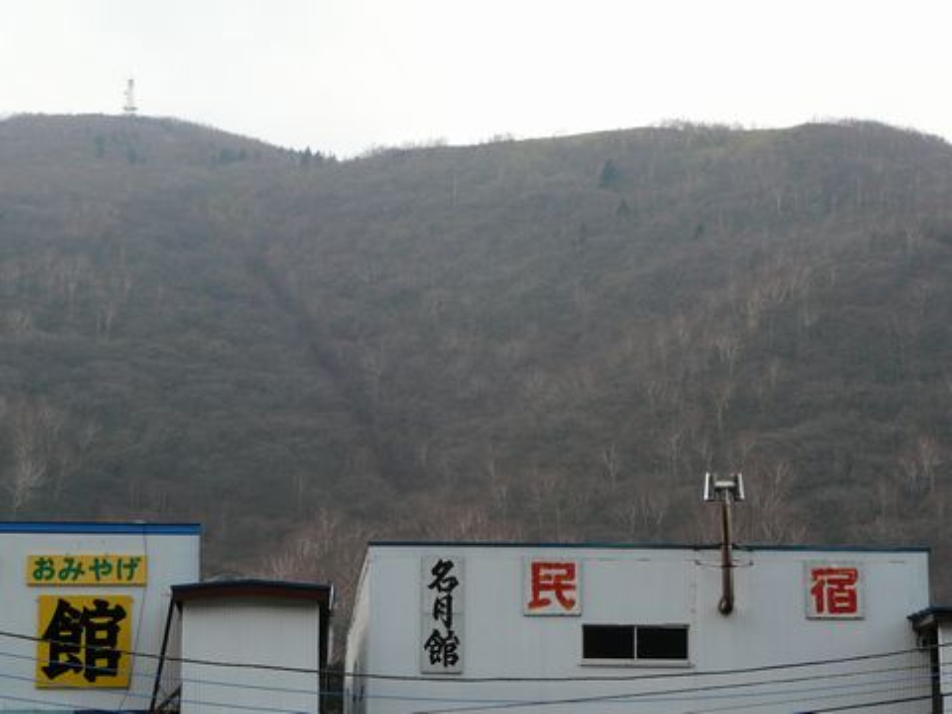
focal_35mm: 103
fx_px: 2833
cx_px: 476
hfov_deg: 19.1
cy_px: 357
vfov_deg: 14.4
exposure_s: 1/200
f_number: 5.6
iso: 100
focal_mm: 13.3
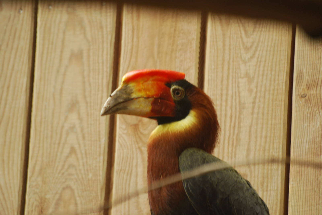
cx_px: 161
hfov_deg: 5.1
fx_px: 3627
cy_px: 108
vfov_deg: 3.4
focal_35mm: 405
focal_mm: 270
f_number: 5.6
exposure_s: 1/30
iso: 400
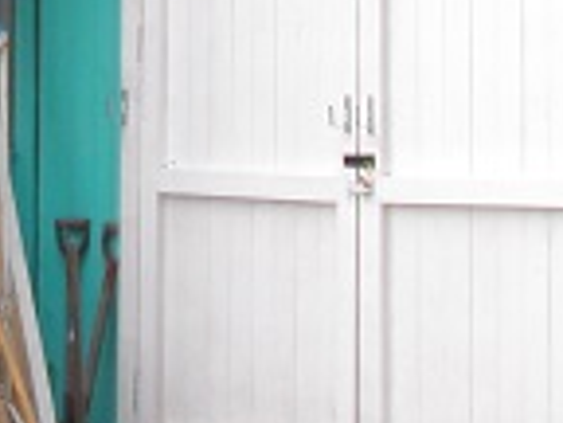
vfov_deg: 6.8
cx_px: -35
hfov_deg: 9.3
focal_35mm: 211
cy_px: -486
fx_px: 3432
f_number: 3.5
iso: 80
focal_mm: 6.7
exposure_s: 1/250
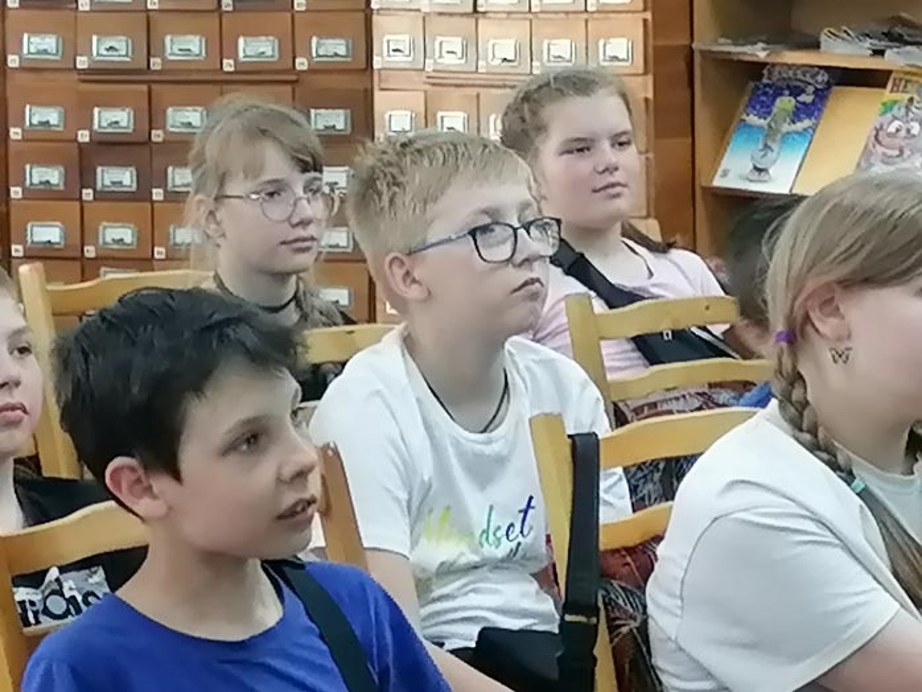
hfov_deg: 12.7
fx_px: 4130
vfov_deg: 9.6
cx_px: 461
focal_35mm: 155
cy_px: 346
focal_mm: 5.4
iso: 200
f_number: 1.8
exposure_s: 1/33.3
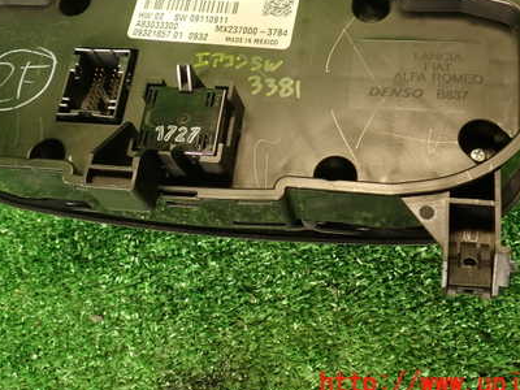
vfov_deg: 29.9
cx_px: 224
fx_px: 721
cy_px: 108
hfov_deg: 39.6
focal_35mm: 48
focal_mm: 5.79
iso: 200
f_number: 2.4
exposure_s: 1/40
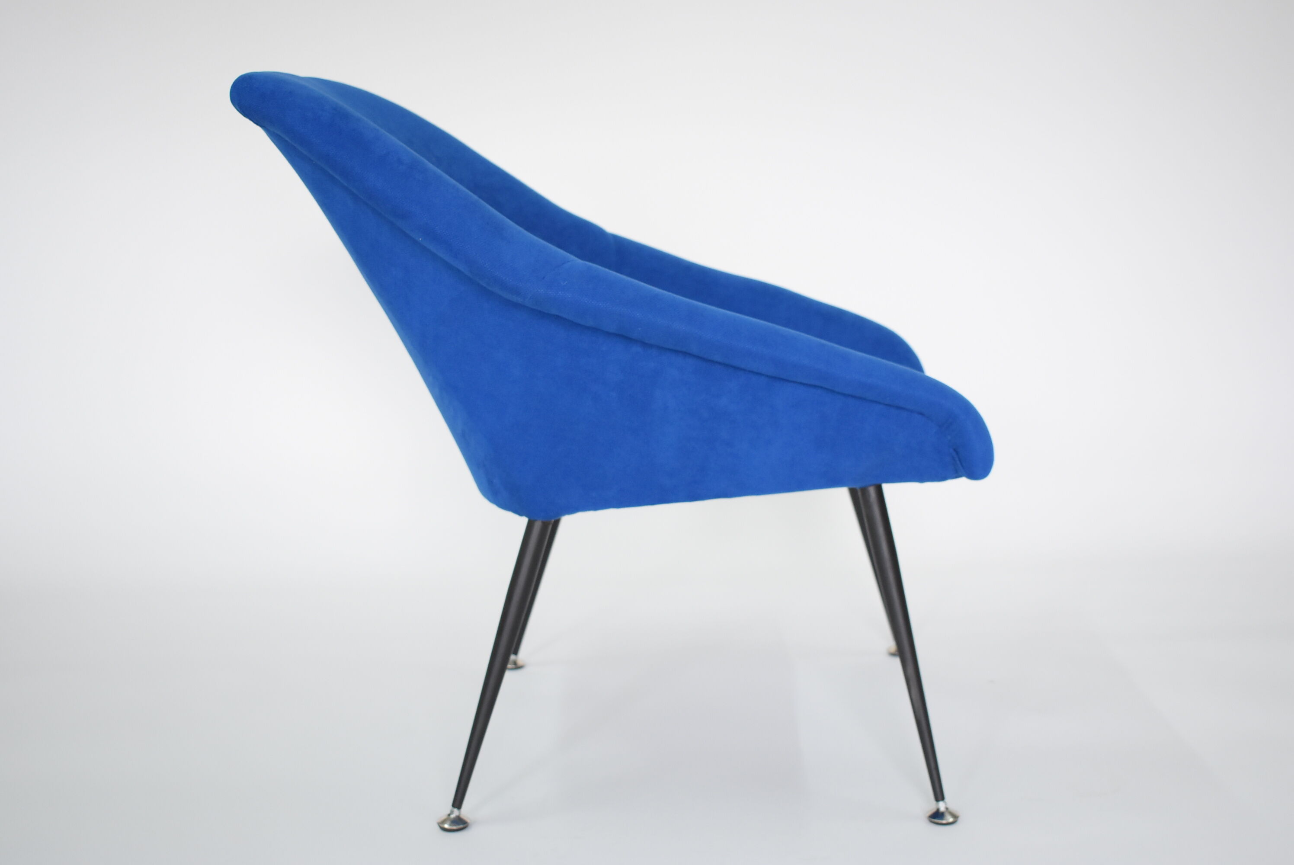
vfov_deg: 29.9
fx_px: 1619
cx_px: 647
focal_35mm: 45
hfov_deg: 43.6
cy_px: 432
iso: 1100
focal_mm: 30
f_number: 4.2
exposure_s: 1/60
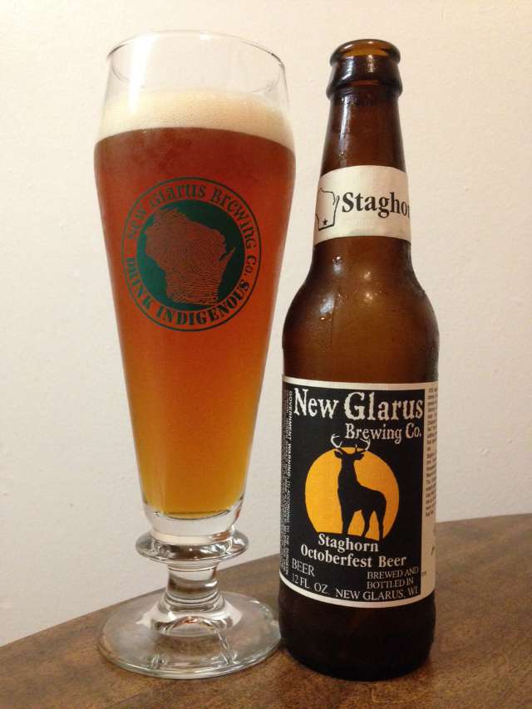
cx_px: 266
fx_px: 677
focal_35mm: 33
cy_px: 354
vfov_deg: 55.4
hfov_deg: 42.9
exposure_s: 1/20
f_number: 2.4
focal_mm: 4.12
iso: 400
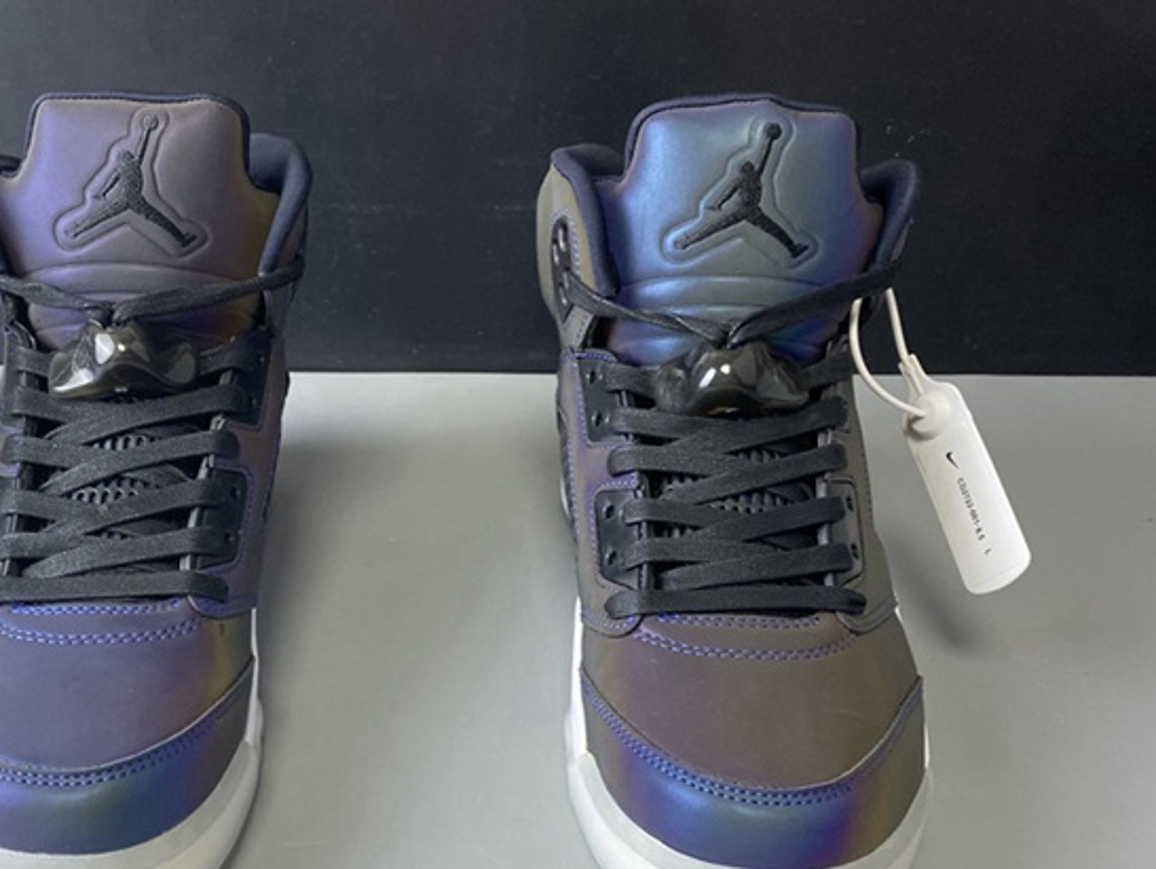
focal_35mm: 38
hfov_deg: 48.4
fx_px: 1270
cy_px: 579
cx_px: 421
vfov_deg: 37.4
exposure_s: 1/50
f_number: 1.8
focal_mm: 4.25
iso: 80
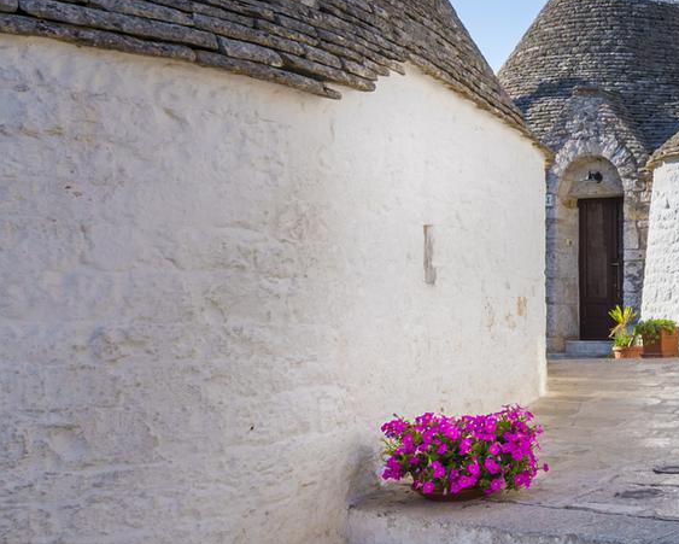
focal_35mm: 48
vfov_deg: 30.7
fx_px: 965
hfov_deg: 30.9
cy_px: 105
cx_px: 867
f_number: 11
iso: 100
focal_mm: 15
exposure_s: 1/160
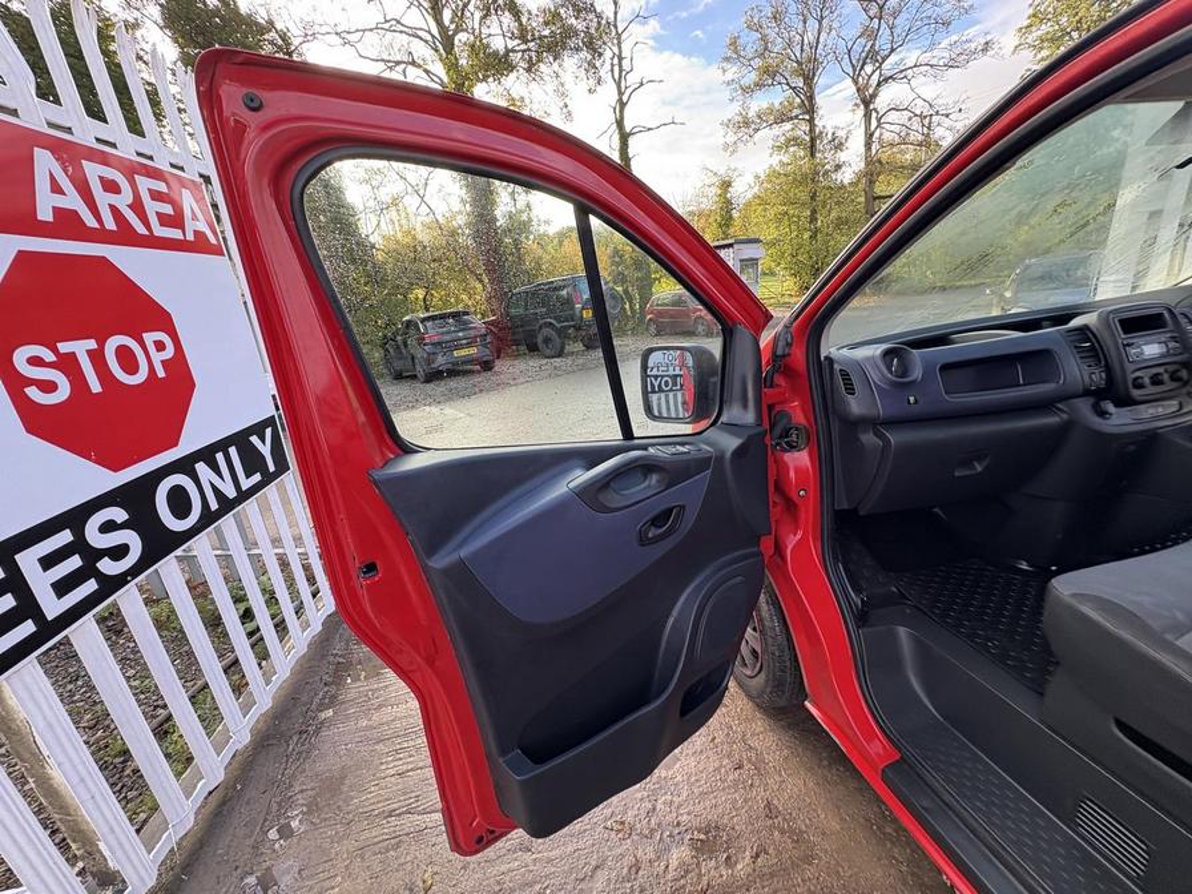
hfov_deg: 102.1
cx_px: 596
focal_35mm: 14
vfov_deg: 85.7
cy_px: 447
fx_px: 482
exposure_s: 1/99
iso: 80
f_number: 2.2
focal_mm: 2.22
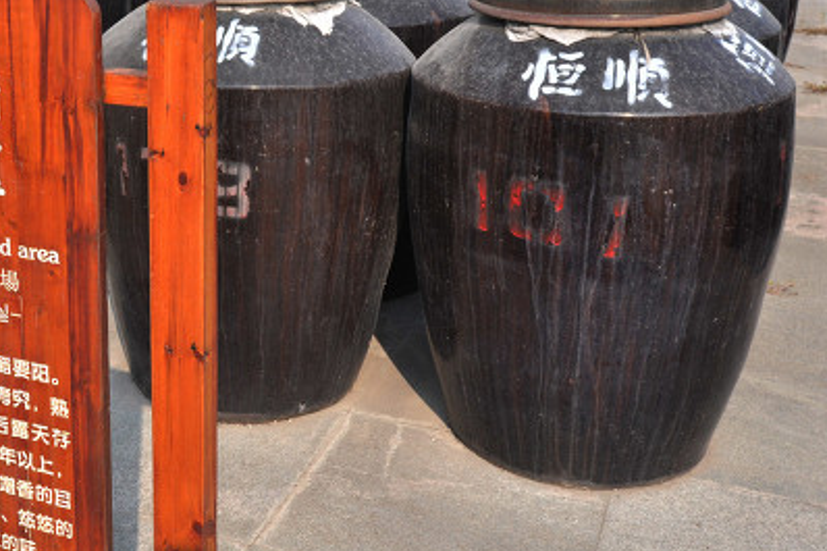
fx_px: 1217
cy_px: 122
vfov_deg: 25.1
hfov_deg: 36.4
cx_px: 181
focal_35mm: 53
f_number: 10
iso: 320
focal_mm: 22
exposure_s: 1/320
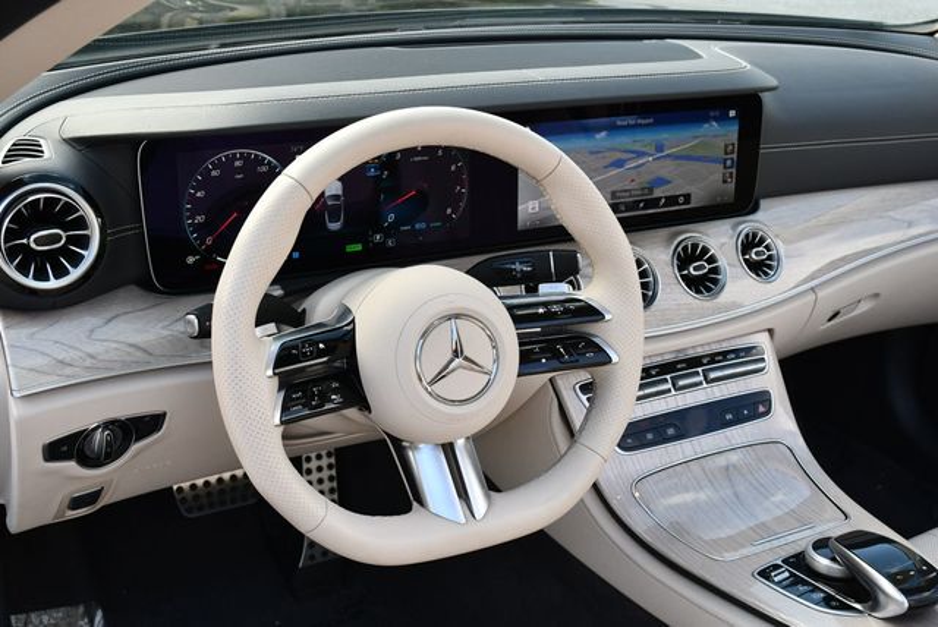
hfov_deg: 44.5
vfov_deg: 30.6
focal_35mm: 44
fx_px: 1147
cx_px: 469
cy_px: 314
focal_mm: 22
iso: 320
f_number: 5.6
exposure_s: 1/250
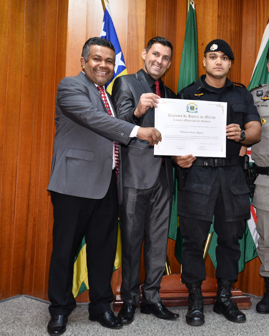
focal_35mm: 43
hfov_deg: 34.2
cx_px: 200
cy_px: 171
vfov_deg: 42.9
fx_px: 428
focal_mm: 30
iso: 1250
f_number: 4.5
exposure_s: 1/60
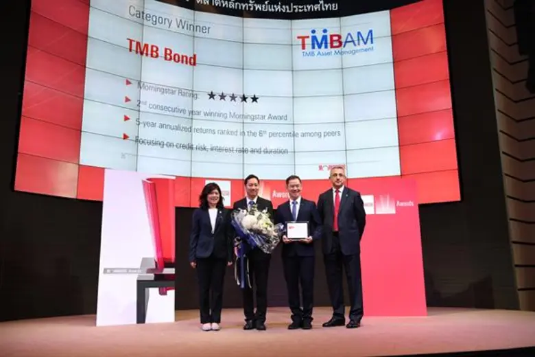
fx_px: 505
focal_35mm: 34
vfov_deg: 38.9
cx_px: 268
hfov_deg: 55.8
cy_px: 178
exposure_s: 1/160
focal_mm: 34
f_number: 4.5
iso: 1000
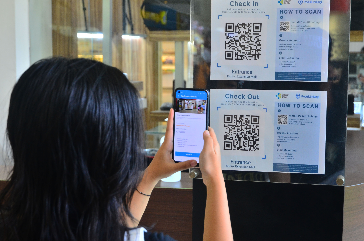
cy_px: 120
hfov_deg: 35.1
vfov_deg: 23.7
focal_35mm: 57
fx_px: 575
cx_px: 182
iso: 400
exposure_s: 1/45
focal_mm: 38
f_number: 4.8
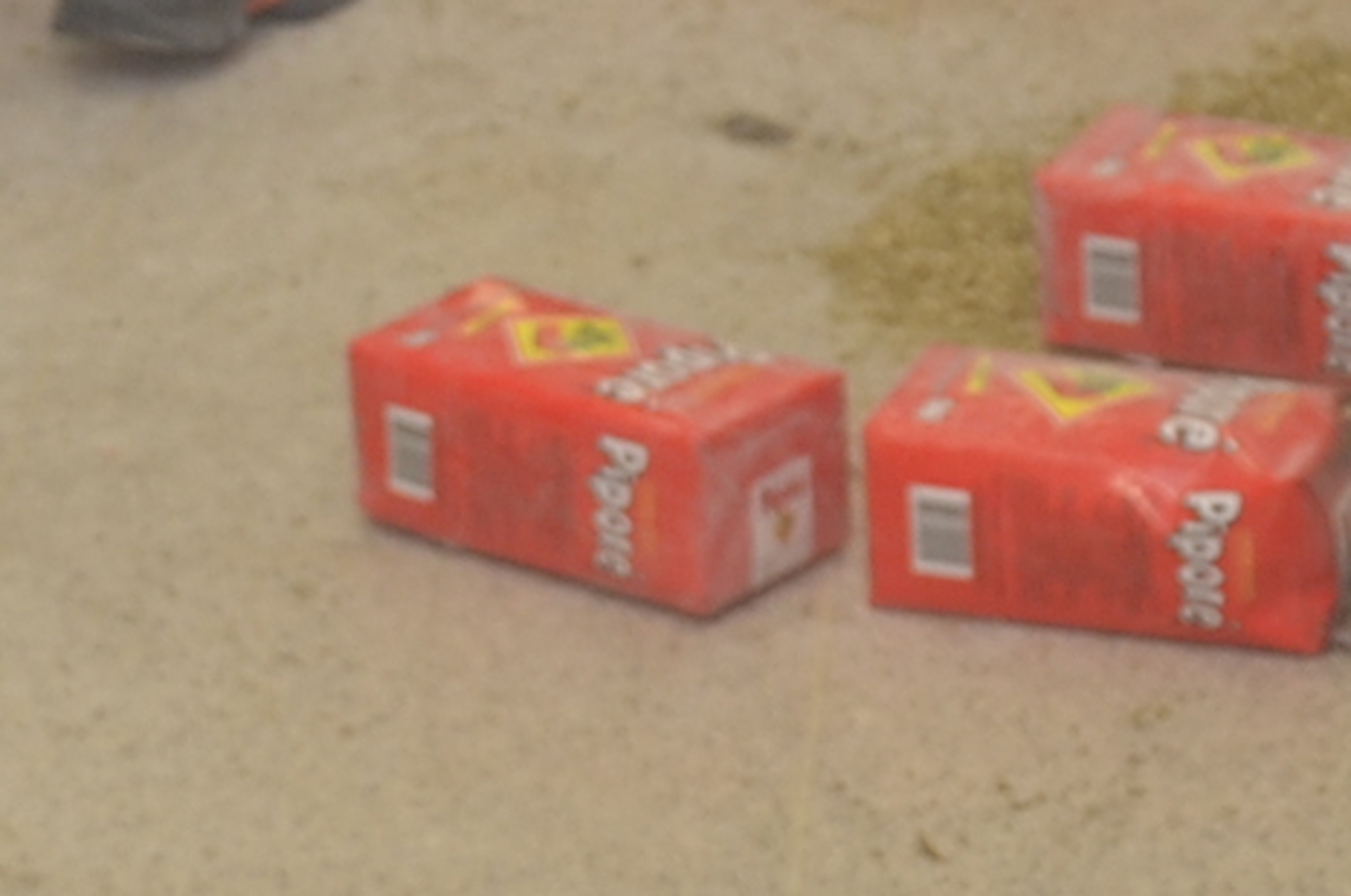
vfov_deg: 5.6
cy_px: -1192
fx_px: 8916
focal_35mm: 238
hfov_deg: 8.6
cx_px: -307
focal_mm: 30
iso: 250
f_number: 5
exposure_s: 1/60
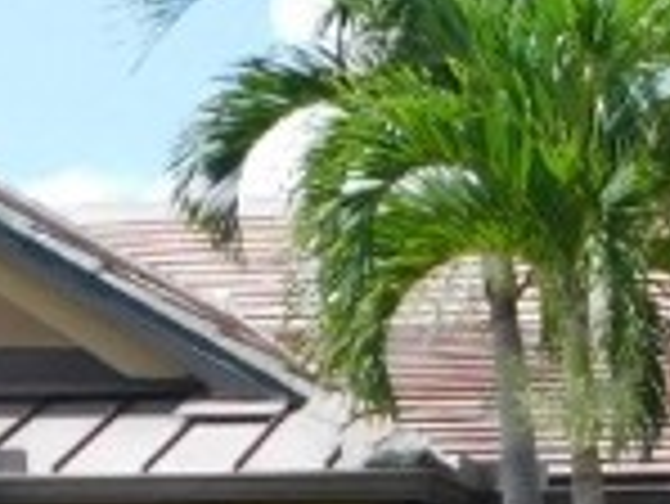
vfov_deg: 9.2
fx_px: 3061
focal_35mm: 158
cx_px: 800
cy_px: 765
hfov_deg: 12.2
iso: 125
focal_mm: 4
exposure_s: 1/1000
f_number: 3
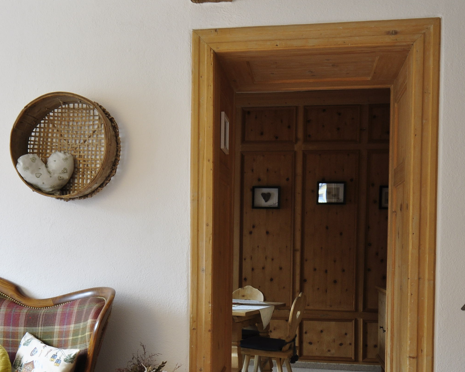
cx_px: 202
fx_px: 578
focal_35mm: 42
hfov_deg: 43.7
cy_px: 251
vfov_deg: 35.3
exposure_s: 1/4
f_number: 13
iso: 250
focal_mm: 14
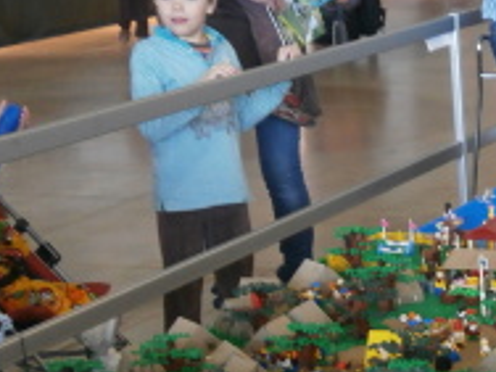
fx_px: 1920
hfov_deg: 14.0
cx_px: 678
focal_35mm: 134
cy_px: 525
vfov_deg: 10.7
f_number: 3.4
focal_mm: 8.3
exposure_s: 1/20
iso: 200
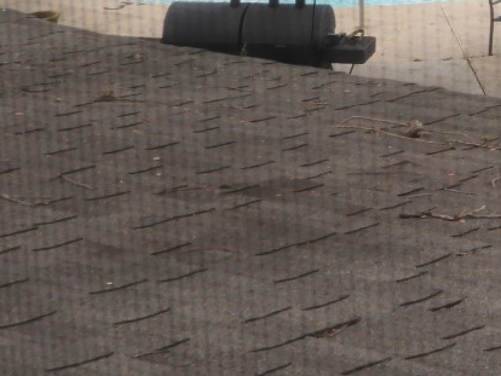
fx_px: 2013
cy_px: -167
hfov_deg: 13.4
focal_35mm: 139
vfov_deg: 10.4
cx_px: 742
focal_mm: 7.2
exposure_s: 1/80
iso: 100
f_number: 3.8
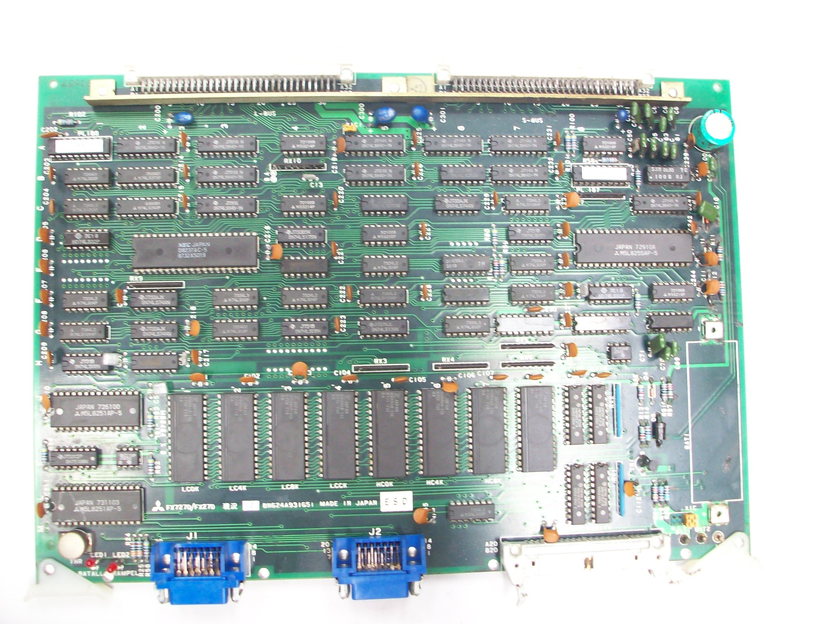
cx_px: 416
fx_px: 817
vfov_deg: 41.8
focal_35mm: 34
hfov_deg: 54.0
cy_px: 312
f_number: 2.8
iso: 134
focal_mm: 5.7
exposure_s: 1/30
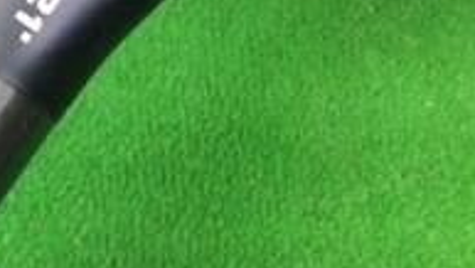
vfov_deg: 10.9
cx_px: -111
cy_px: 116
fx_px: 1412
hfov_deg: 18.0
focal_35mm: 112
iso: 200
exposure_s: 1/30
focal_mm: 3.3
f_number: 2.4
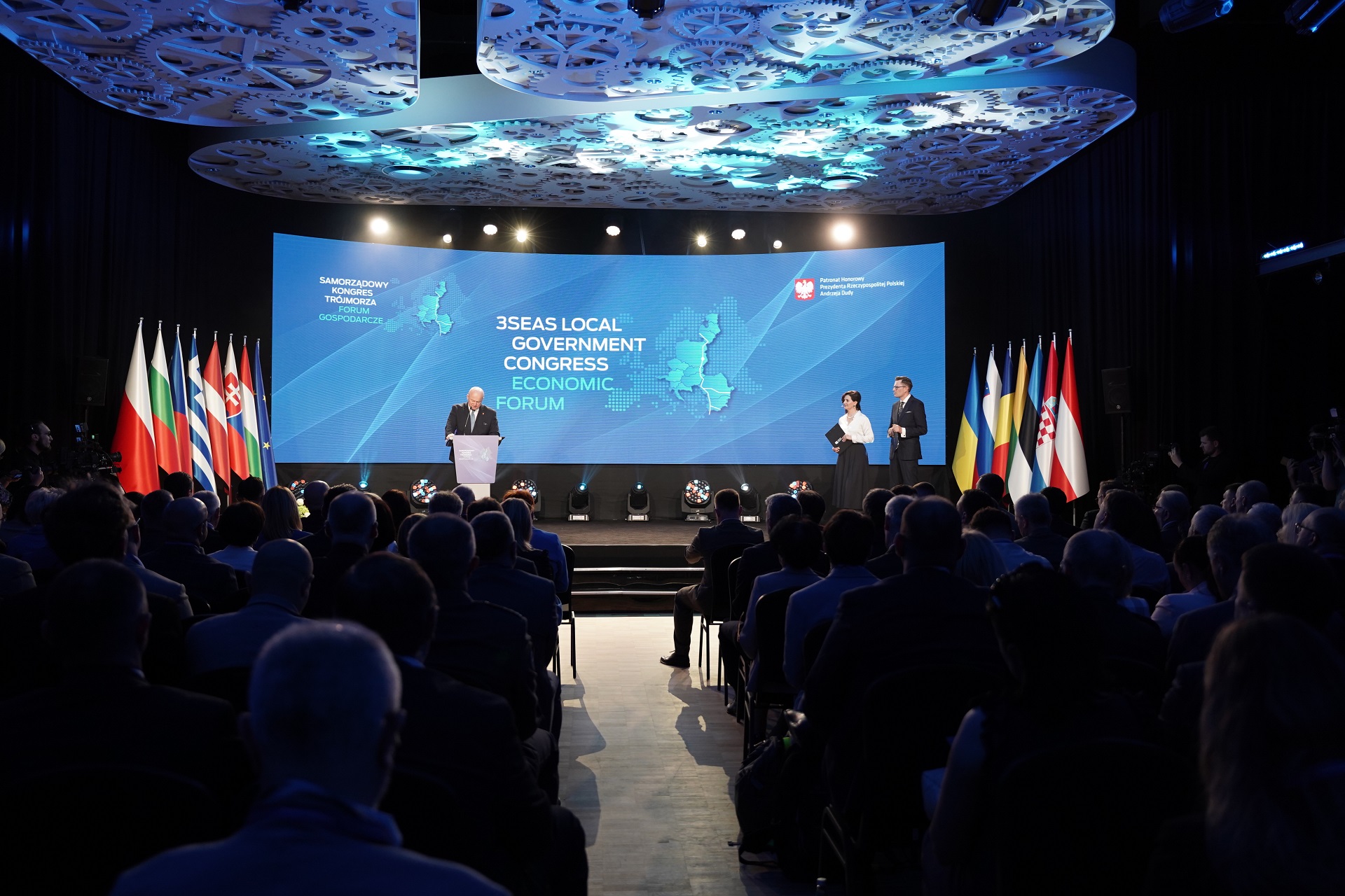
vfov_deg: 42.0
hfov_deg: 59.8
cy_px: 448
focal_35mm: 31
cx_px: 672
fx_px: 1169
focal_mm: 31.3
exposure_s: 1/200
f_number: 2.8
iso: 1600
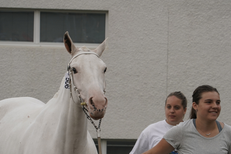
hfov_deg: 10.8
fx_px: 1219
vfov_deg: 7.2
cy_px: 111
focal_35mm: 190
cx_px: 134
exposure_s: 1/500
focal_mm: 130
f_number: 10
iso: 800
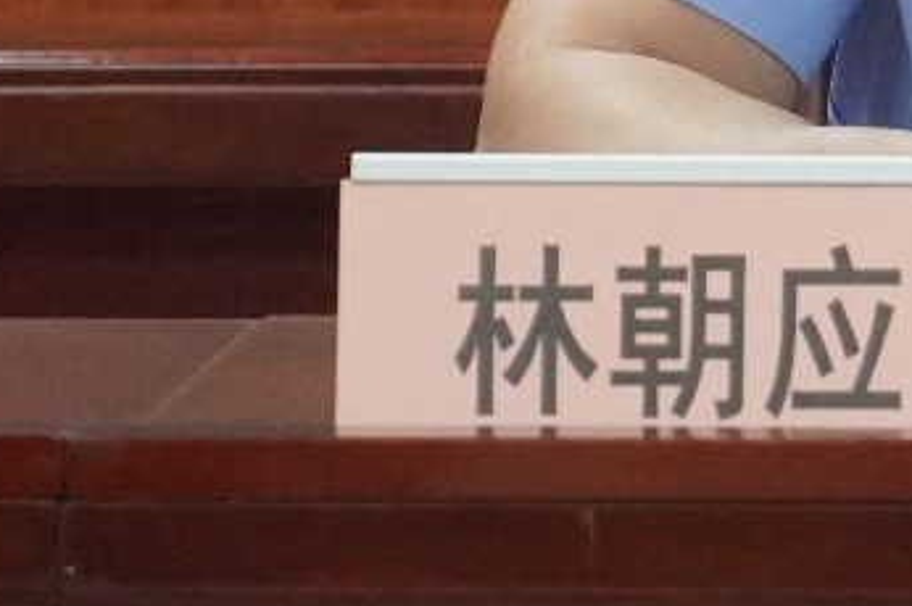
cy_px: -453
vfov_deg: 1.9
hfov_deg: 2.9
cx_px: 1437
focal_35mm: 722
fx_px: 18273
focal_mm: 104
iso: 5000
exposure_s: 1/160
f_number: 5.6
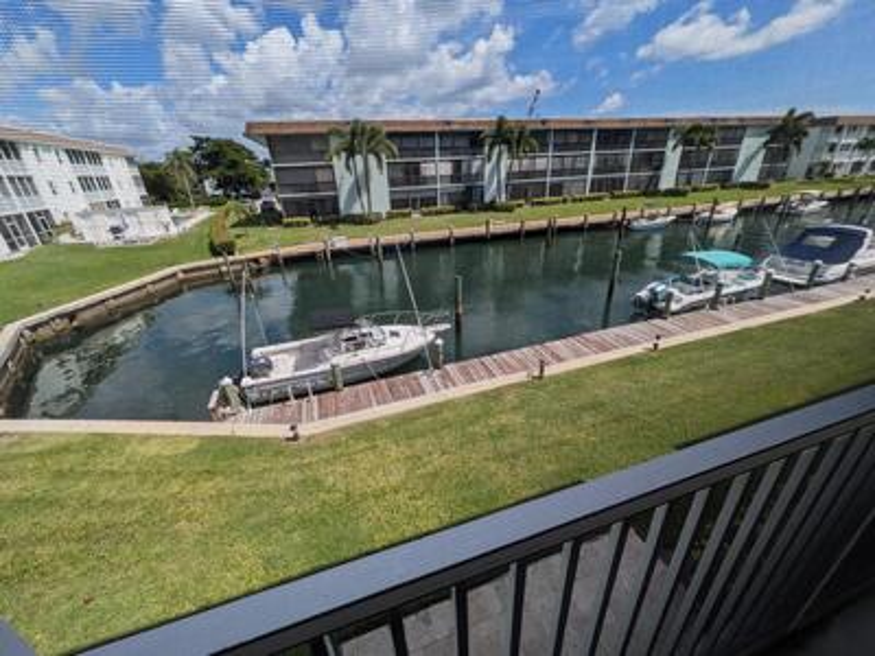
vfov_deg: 85.7
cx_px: 438
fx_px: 354
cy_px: 328
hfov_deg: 102.1
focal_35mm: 14
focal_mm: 1.83
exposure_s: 1/1887
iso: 45
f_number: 2.2
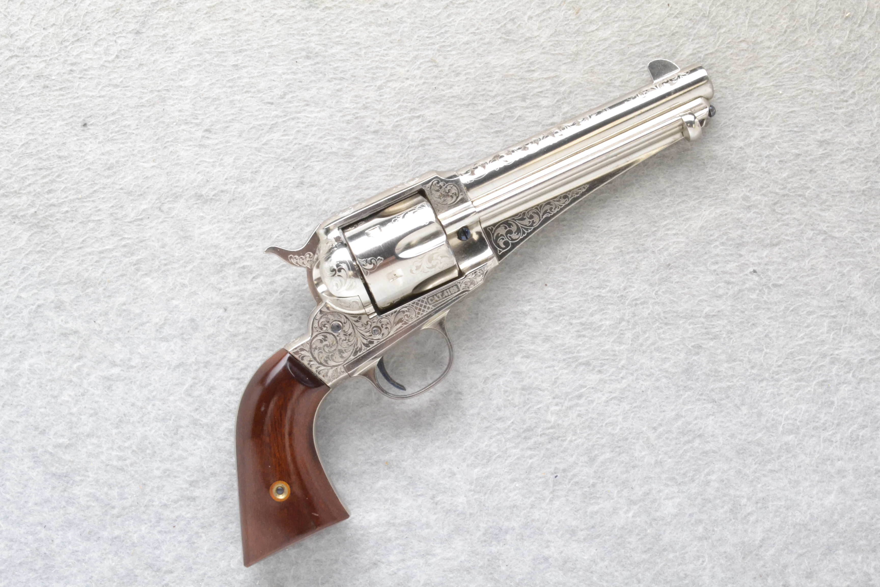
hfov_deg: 36.9
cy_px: 294
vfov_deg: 25.1
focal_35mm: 54
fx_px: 1320
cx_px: 440
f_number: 20
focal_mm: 36
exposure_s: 1/60
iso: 3200
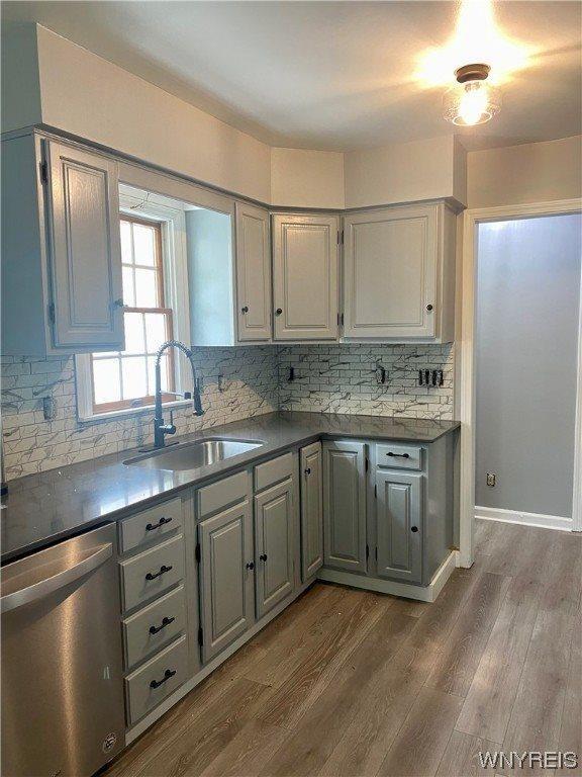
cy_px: 388
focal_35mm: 26
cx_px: 291
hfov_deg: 53.1
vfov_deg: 67.3
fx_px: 583
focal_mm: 4.25
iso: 400
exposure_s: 1/40
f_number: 1.8
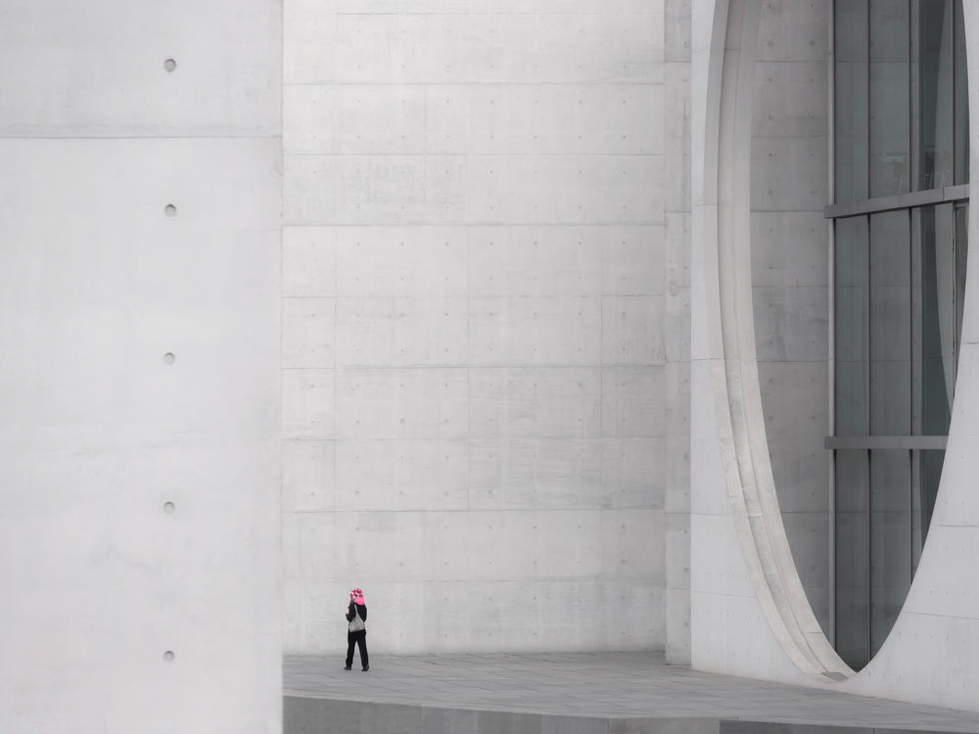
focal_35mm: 200
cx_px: 490
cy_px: 367
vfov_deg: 7.4
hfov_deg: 9.9
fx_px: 5656
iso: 200
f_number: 5
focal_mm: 100
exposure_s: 1/1000
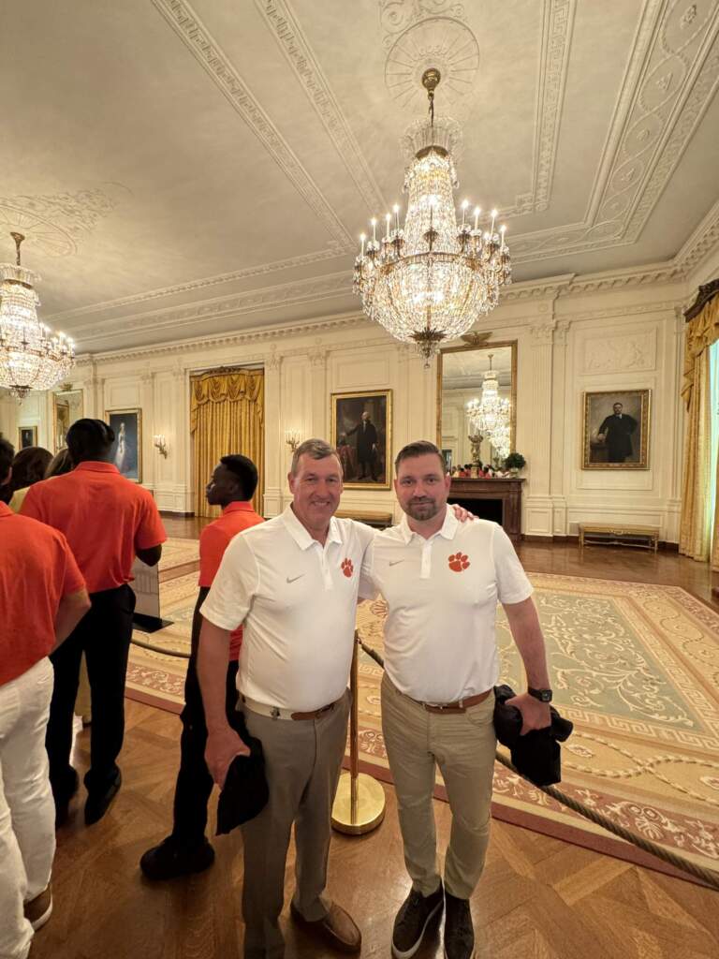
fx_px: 388
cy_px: 480
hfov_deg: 85.7
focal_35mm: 14
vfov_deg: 102.1
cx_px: 360
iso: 500
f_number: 2.2
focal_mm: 2.22
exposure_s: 1/60
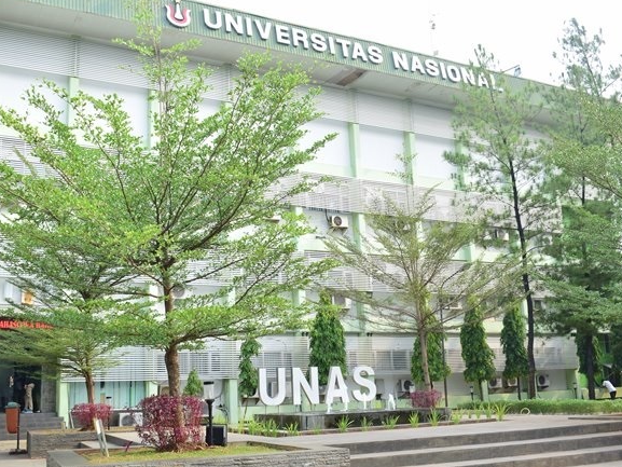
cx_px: 305
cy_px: 231
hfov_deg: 46.8
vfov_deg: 36.0
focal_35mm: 40
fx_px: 719
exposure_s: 1/125
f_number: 6.3
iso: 160
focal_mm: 24
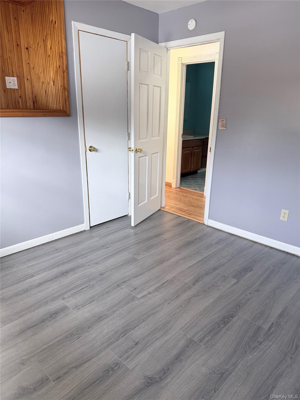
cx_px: 150
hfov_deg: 56.8
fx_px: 277
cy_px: 200
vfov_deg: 71.6
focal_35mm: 24
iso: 200
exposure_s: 1/120
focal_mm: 6.76
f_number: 1.78
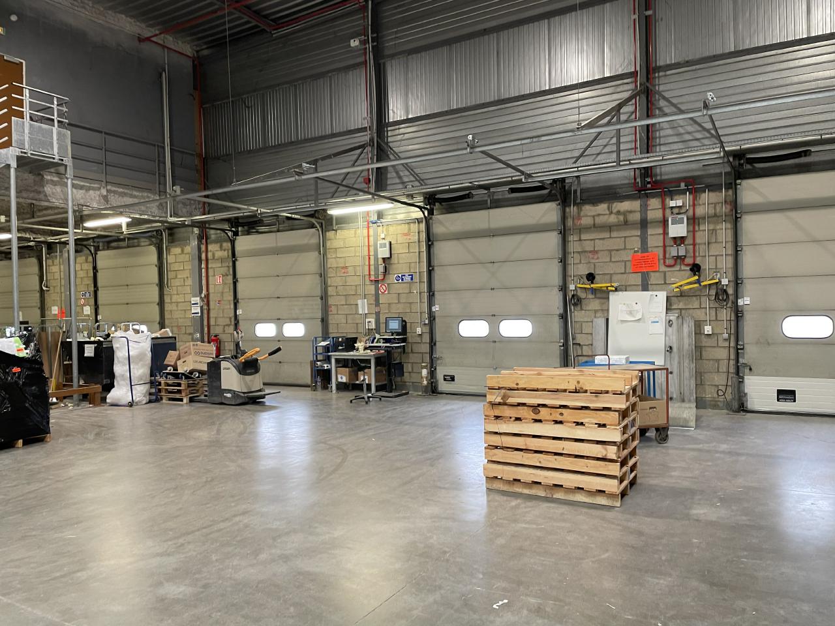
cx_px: 418
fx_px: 627
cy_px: 313
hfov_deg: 67.3
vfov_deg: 53.1
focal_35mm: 26
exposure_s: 1/50
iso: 100
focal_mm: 4.2
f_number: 1.6
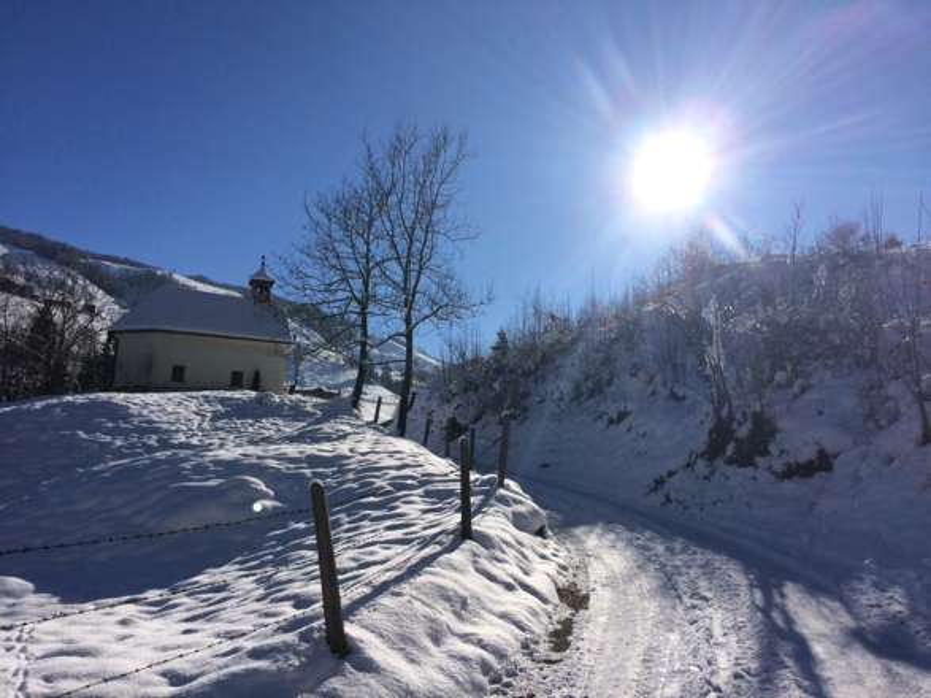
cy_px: 349
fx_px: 780
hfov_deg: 61.7
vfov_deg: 48.2
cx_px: 466
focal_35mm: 29
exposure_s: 1/8264
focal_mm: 4.15
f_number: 2.2
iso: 40
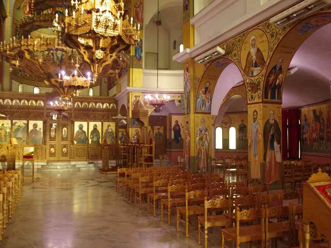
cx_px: 181
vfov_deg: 41.8
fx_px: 325
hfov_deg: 53.9
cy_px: 124
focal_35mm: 34
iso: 3200
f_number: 3.5
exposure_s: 1/20
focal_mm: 20.6
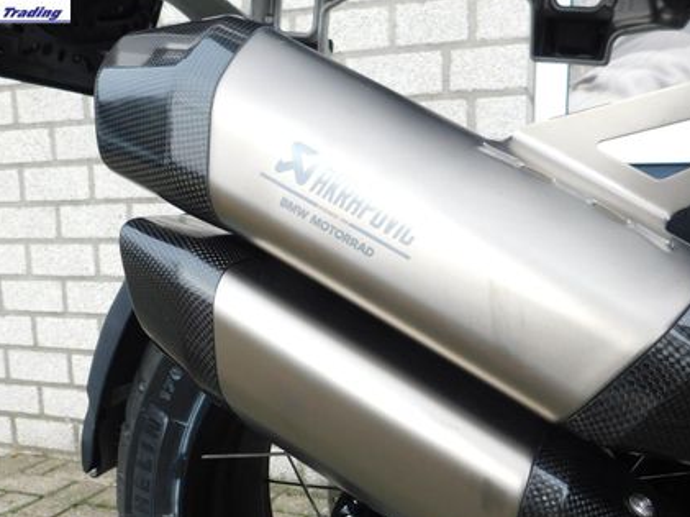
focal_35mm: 35
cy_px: 381
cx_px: 385
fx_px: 697
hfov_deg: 52.5
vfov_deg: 39.7
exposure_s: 1/320
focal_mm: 4
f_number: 3
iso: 125
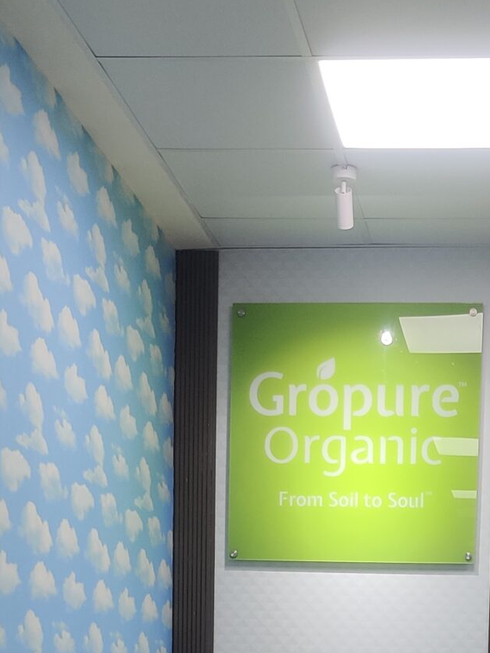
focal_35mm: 83
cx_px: 375
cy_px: 819
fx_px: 1566
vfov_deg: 21.6
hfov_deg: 17.7
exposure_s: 1/100
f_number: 1.75
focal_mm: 4.75
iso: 200
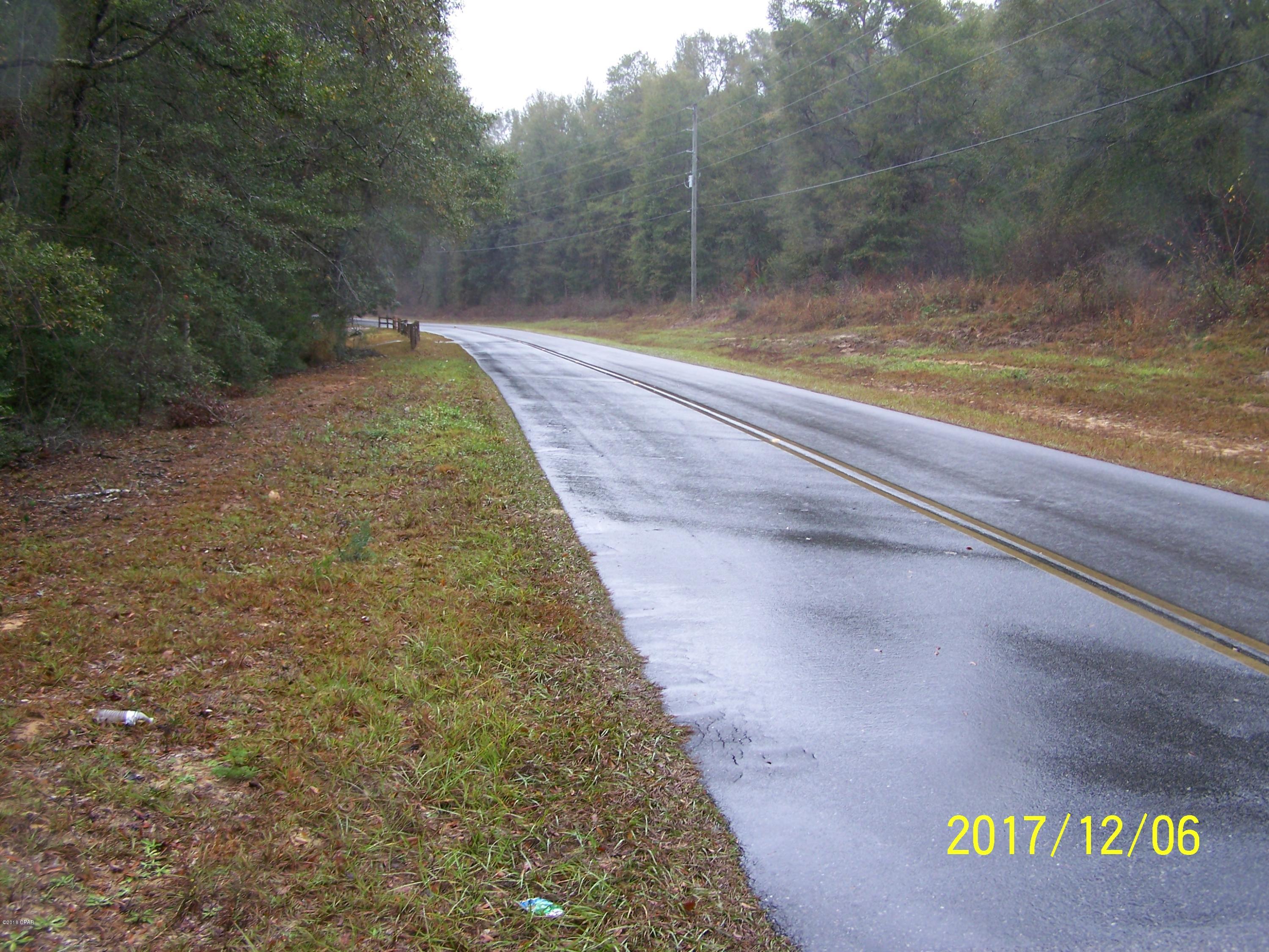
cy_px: 476
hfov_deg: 49.0
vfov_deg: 37.7
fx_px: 1393
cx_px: 634
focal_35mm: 38
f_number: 2.8
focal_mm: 6.3
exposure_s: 1/60
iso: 64
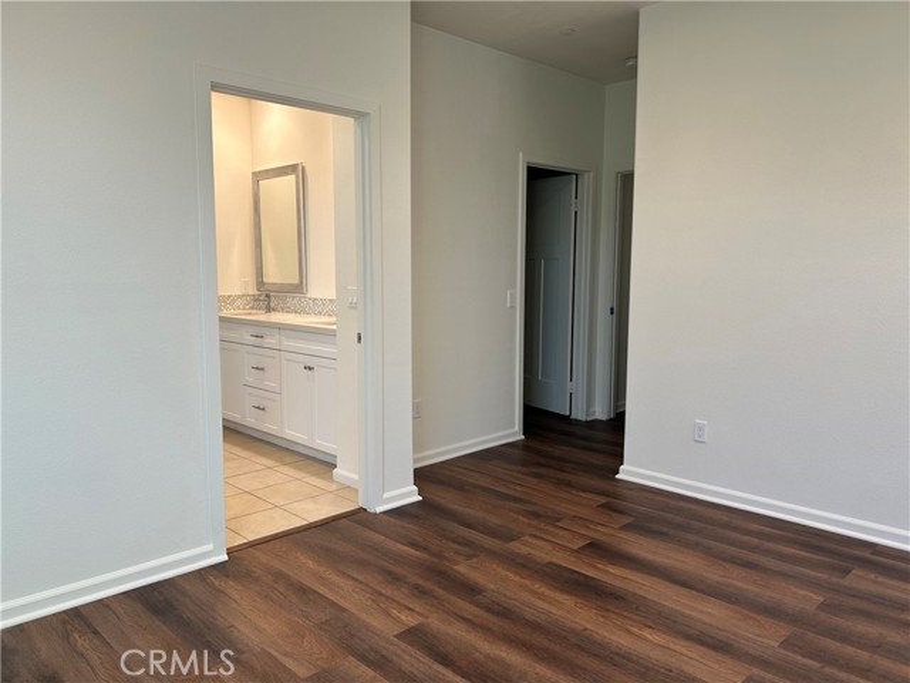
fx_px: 683
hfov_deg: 67.3
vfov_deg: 53.1
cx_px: 455
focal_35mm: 26
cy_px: 342
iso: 64
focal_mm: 5.7
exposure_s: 1/120
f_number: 1.5
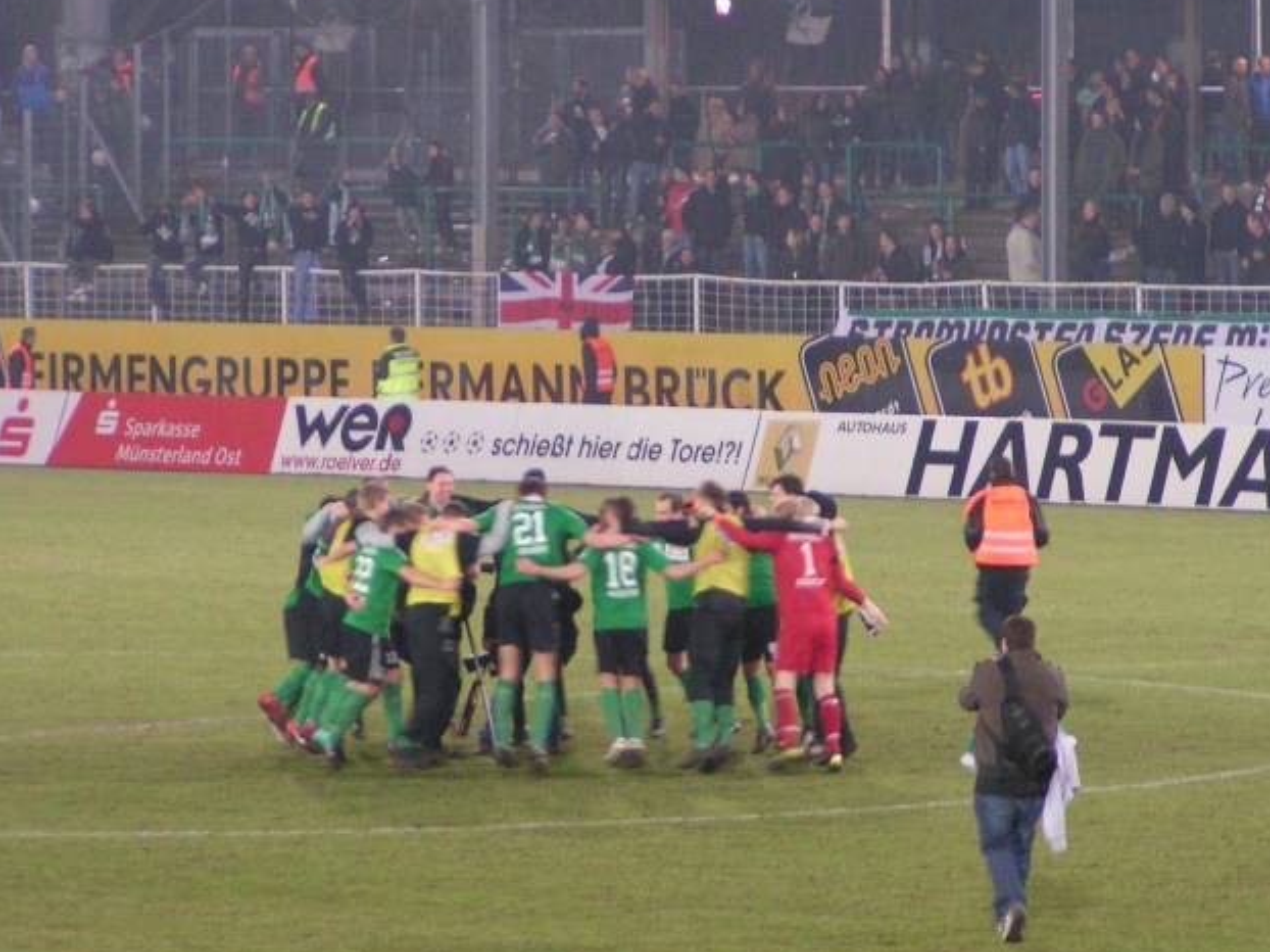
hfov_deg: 7.5
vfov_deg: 5.6
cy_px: 449
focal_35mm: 265
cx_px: 584
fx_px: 9719
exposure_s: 1/30
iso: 200
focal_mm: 31.5
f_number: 3.5
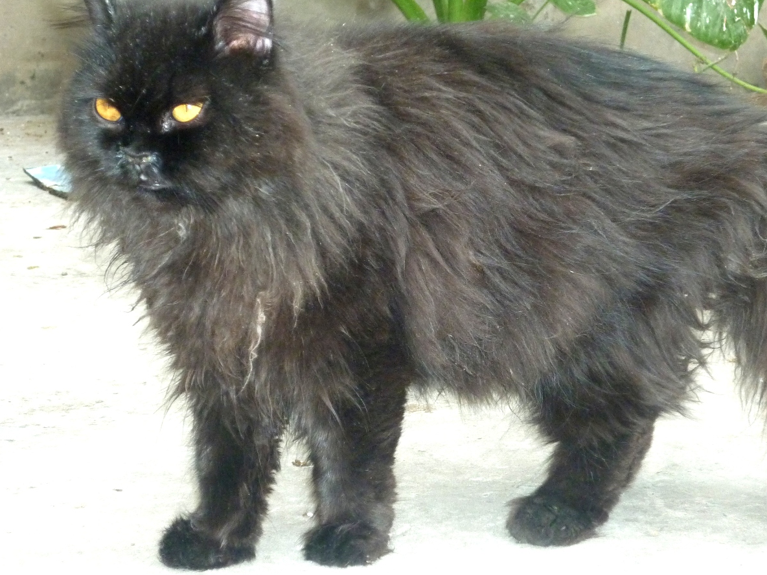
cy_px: 276
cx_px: 440
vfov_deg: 14.0
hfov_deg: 18.5
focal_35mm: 106
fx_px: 2349
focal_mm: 14.2
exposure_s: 1/100
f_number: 4.4
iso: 320
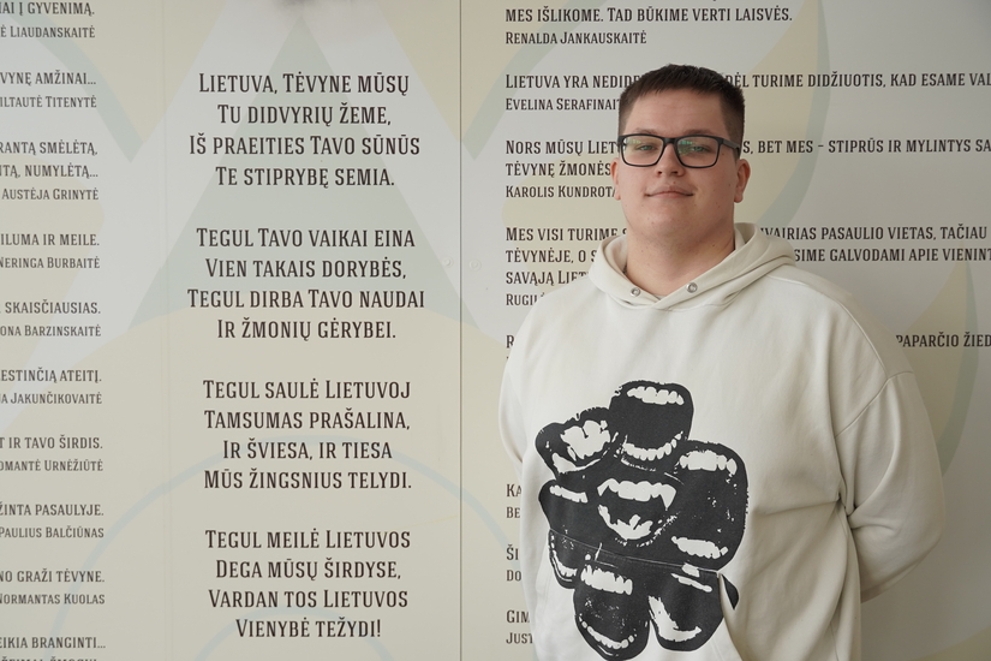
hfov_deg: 42.7
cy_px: 330
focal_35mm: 46
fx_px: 1266
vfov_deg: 29.2
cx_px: 496
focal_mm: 31
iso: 250
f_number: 4.5
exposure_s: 1/160
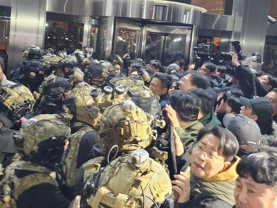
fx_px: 344
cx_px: 120
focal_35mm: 43
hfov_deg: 43.7
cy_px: 70
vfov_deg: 33.3
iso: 640
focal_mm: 6.4
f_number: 1.8
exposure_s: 1/30
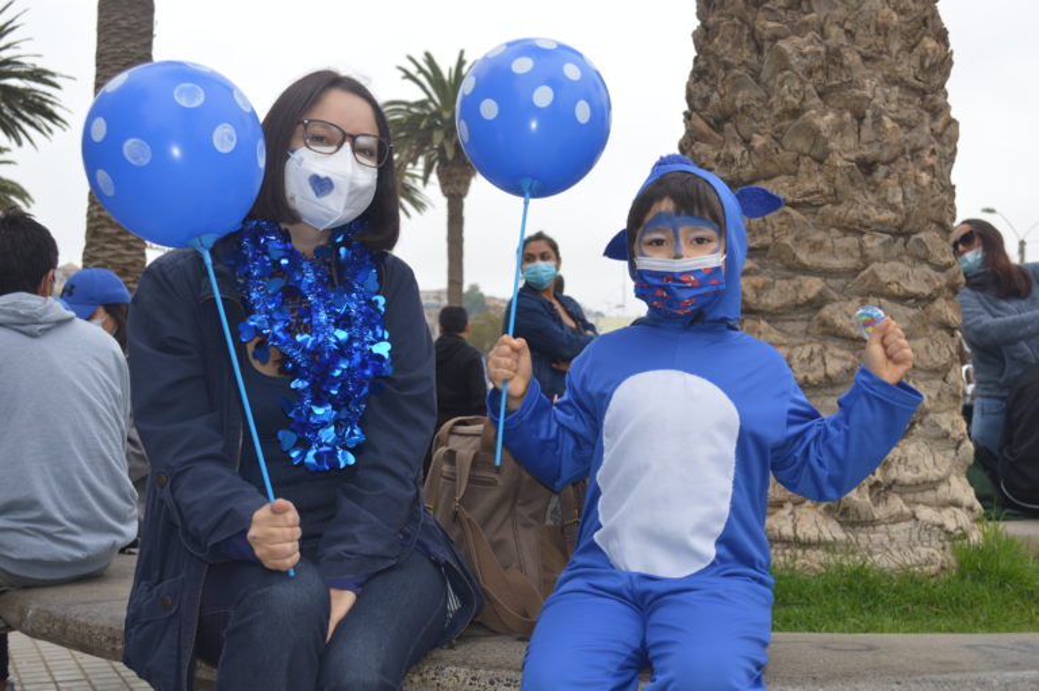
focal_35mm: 45
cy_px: 346
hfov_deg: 43.6
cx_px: 520
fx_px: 1298
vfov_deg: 29.8
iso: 100
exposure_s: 1/80
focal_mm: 30
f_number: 4.5
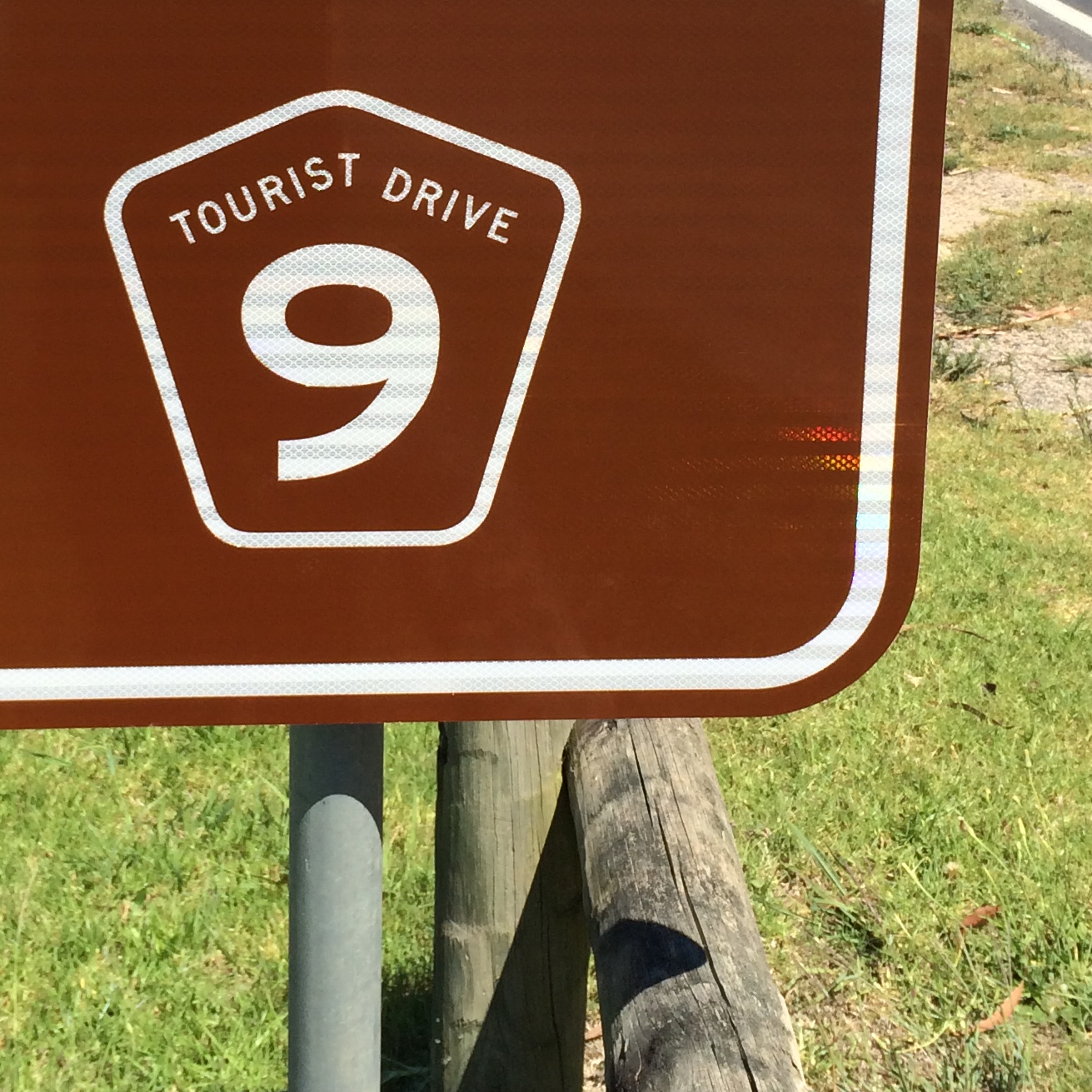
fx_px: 2356
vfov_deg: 25.6
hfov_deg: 26.0
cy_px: 194
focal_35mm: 66
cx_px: 399
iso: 40
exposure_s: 1/1953
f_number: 2.2
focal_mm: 4.12
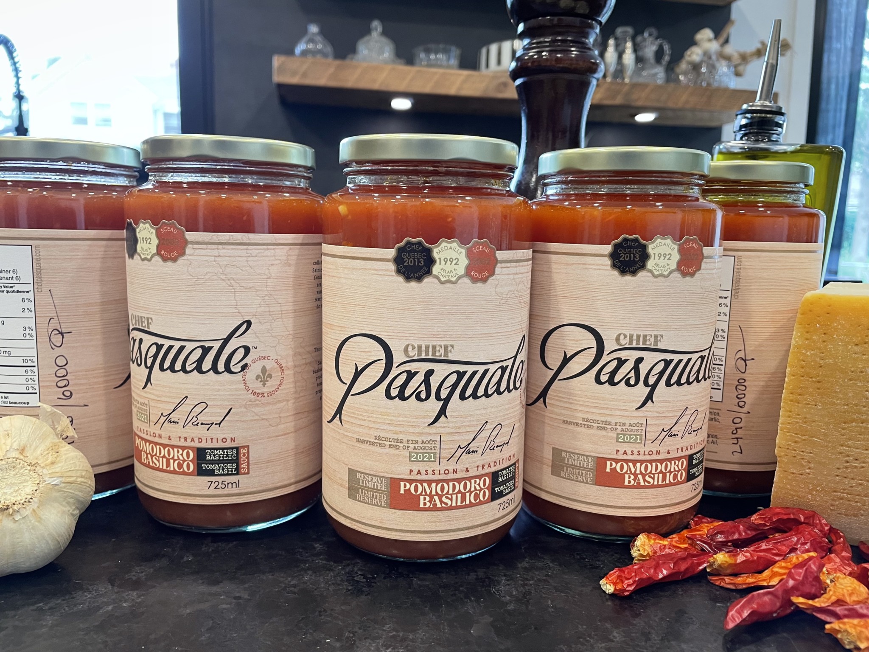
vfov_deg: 53.1
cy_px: 326
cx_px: 434
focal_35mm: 26
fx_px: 653
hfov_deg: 67.3
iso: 200
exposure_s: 1/60
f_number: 1.6
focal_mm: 4.2
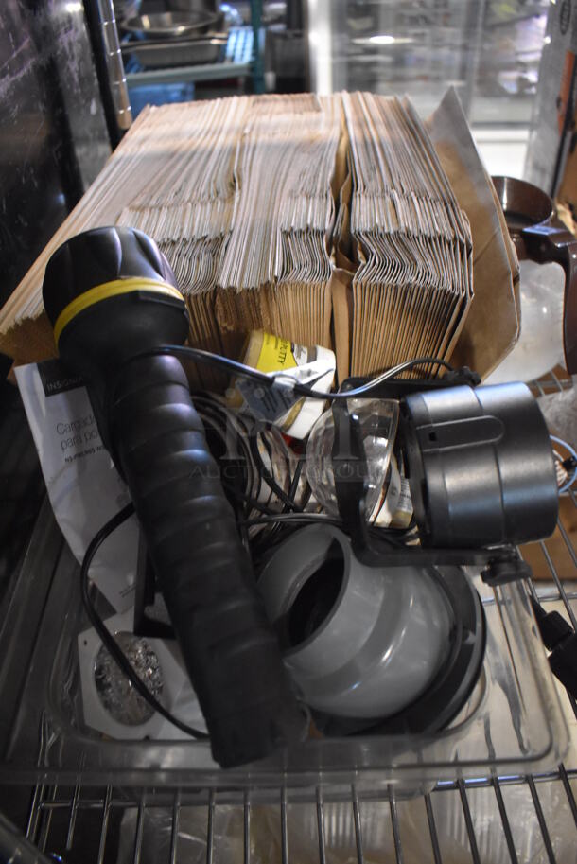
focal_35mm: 27
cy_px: 432
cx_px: 288
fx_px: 648
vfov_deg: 67.3
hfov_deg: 48.0
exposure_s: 1/125
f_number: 3.5
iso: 3600
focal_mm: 18
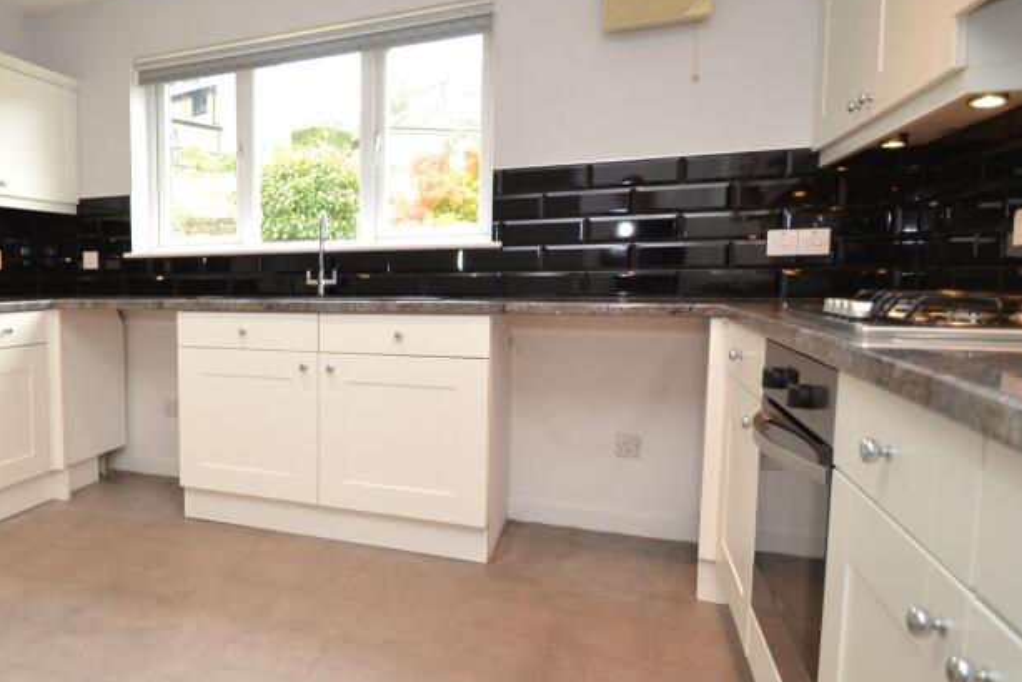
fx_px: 710
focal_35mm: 25
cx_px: 236
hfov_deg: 66.3
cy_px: 334
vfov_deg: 51.3
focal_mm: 10
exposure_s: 1/60
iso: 500
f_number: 3.5
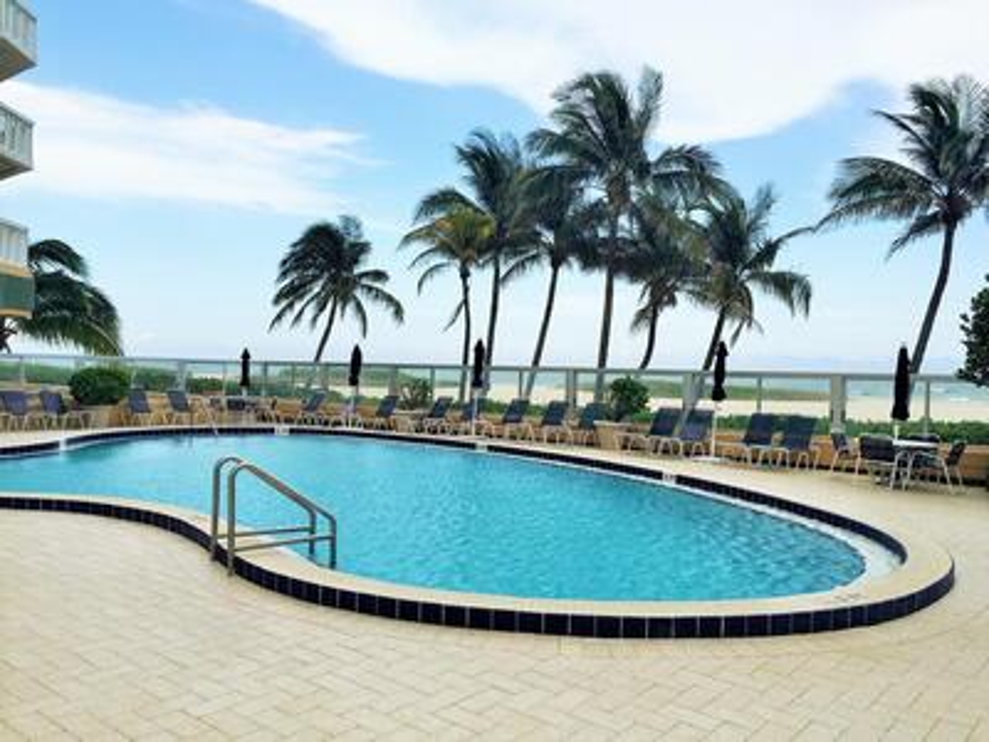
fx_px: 829
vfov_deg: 48.2
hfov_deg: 61.7
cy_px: 371
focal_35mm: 29
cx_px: 494
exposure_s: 1/1236
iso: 32
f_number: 2.2
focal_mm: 4.15
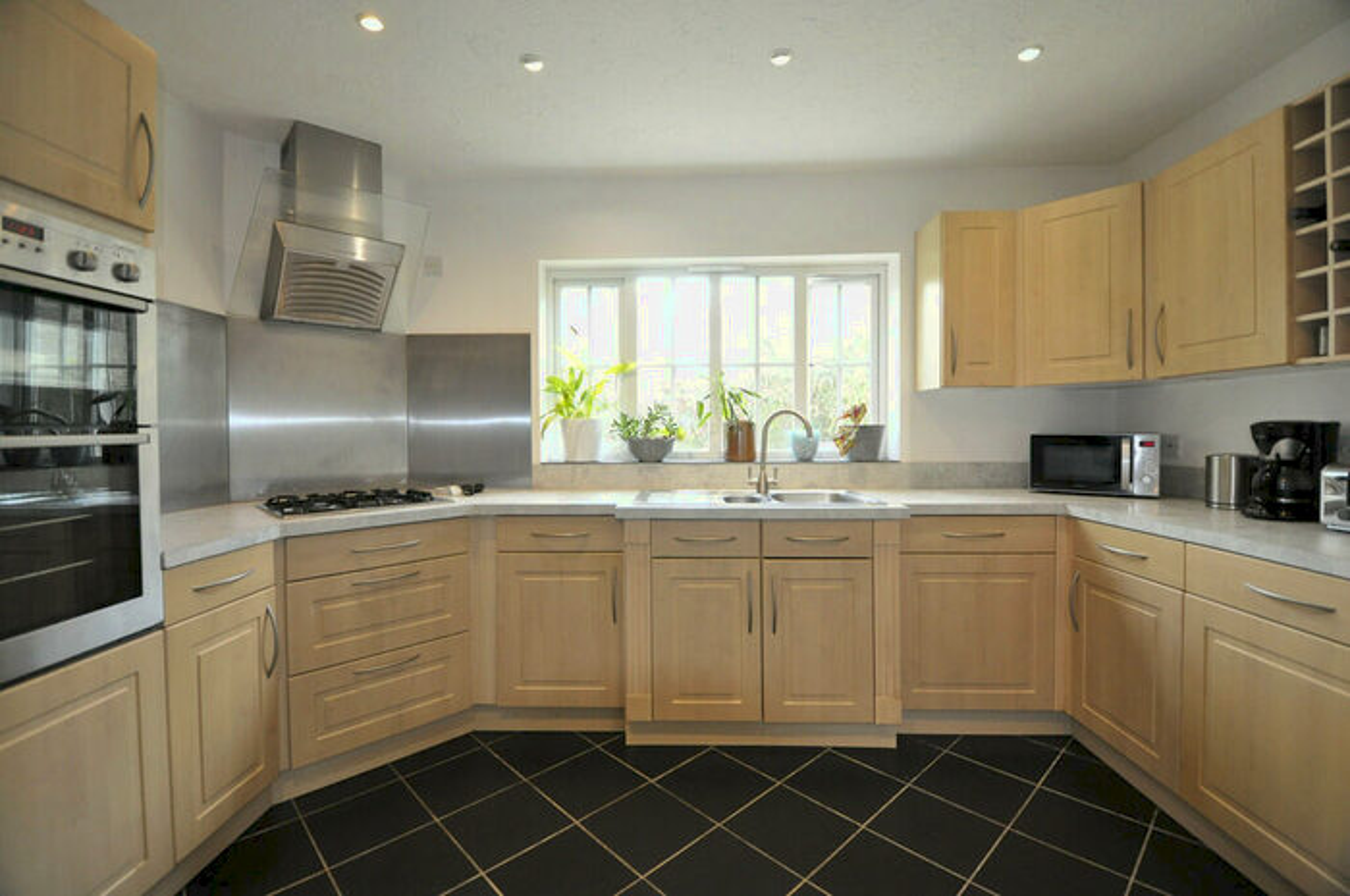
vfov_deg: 77.2
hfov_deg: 100.5
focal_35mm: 15
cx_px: 675
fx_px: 562
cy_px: 448
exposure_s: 1/100
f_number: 3.5
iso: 800
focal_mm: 10
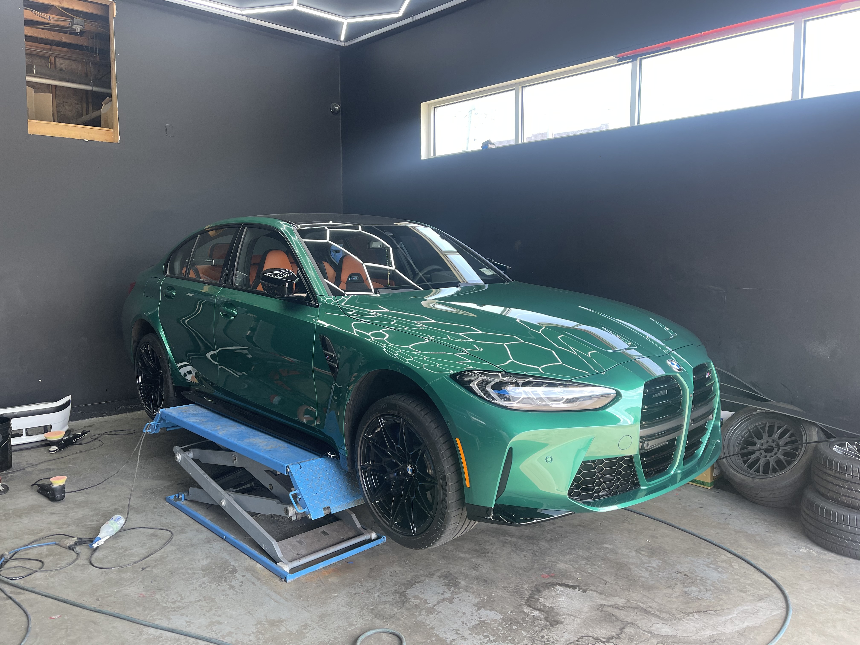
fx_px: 646
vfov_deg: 53.1
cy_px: 322
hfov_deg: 67.3
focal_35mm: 26
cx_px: 430
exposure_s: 1/121
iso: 80
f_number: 1.6
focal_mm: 5.1
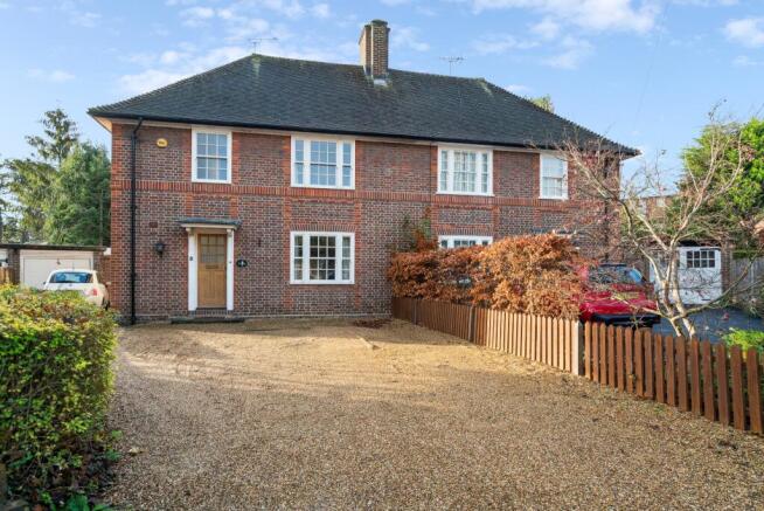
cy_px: 256
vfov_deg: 59.6
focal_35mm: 21
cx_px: 382
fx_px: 446
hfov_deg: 81.2
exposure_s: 1/160
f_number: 7.1
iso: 640
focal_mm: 21
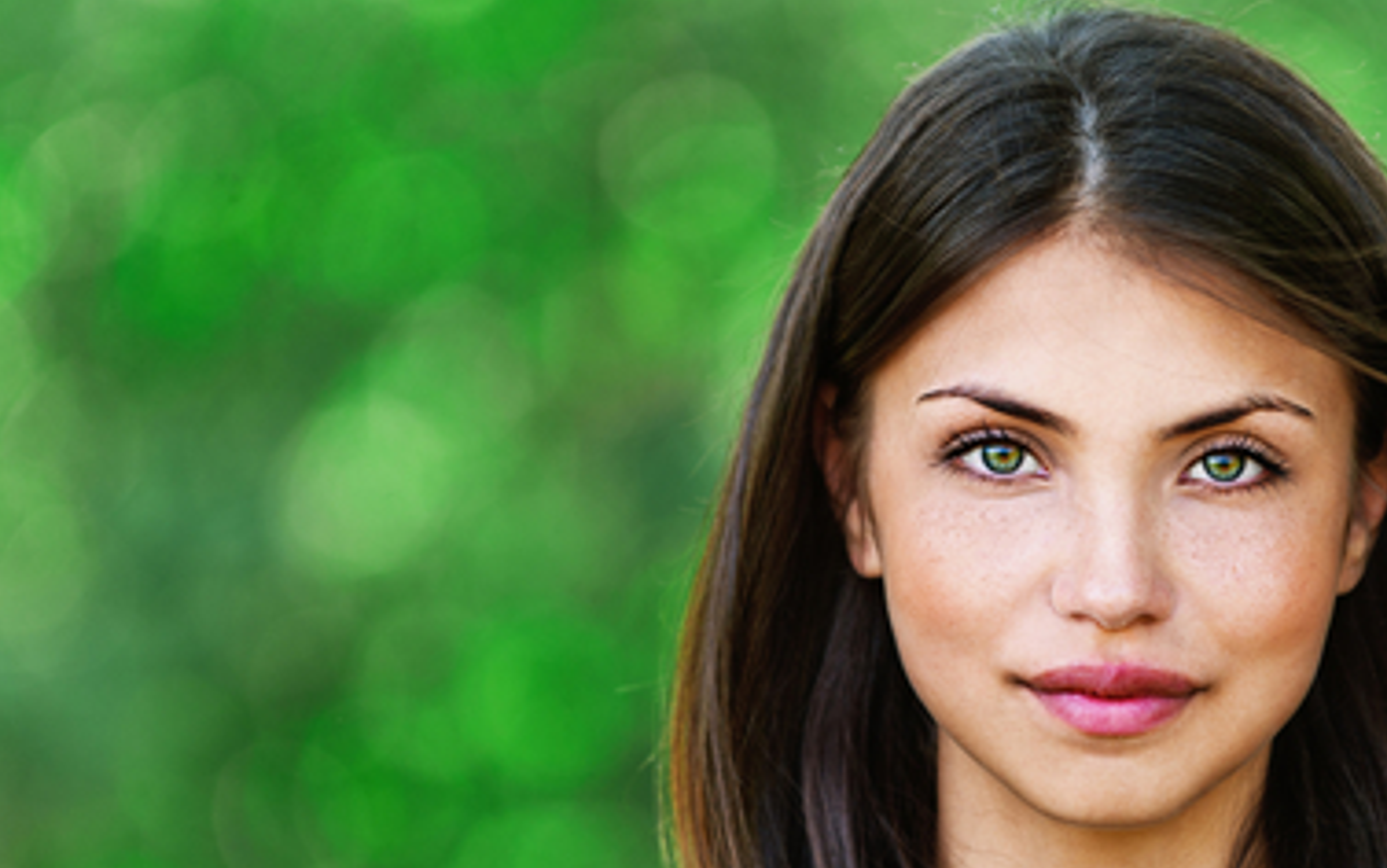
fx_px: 12253
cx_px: 795
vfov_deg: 4.1
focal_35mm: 324
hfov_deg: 6.5
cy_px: 686
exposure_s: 1/200
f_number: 4
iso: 200
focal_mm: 200
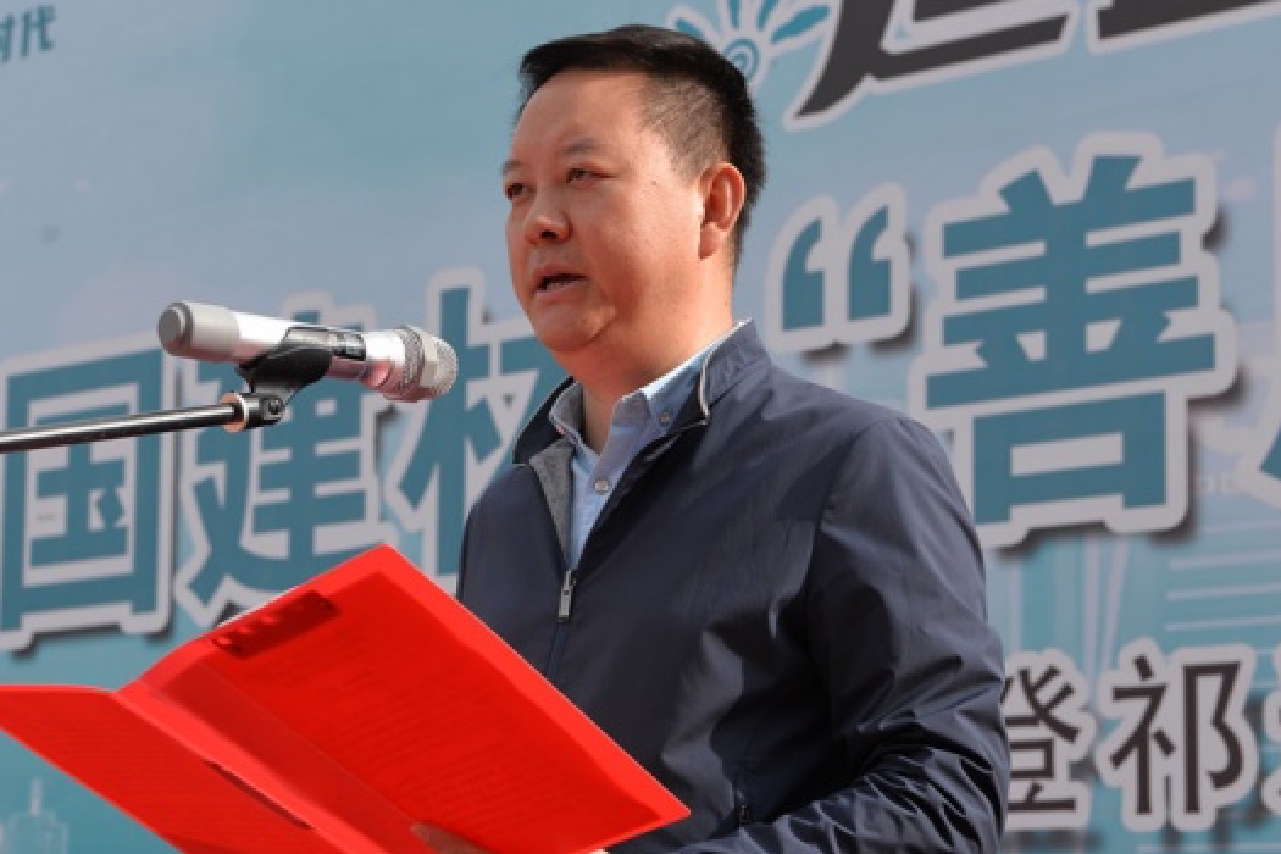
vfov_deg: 13.7
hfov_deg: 20.4
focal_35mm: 100
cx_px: 700
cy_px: 549
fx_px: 3558
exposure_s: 1/250
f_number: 8
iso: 100
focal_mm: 70
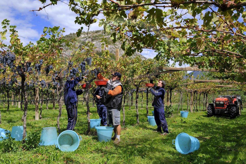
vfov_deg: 41.1
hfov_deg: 58.7
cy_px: 82
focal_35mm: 32
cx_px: 123
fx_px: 219
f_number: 10
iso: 200
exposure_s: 1/250
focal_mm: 32
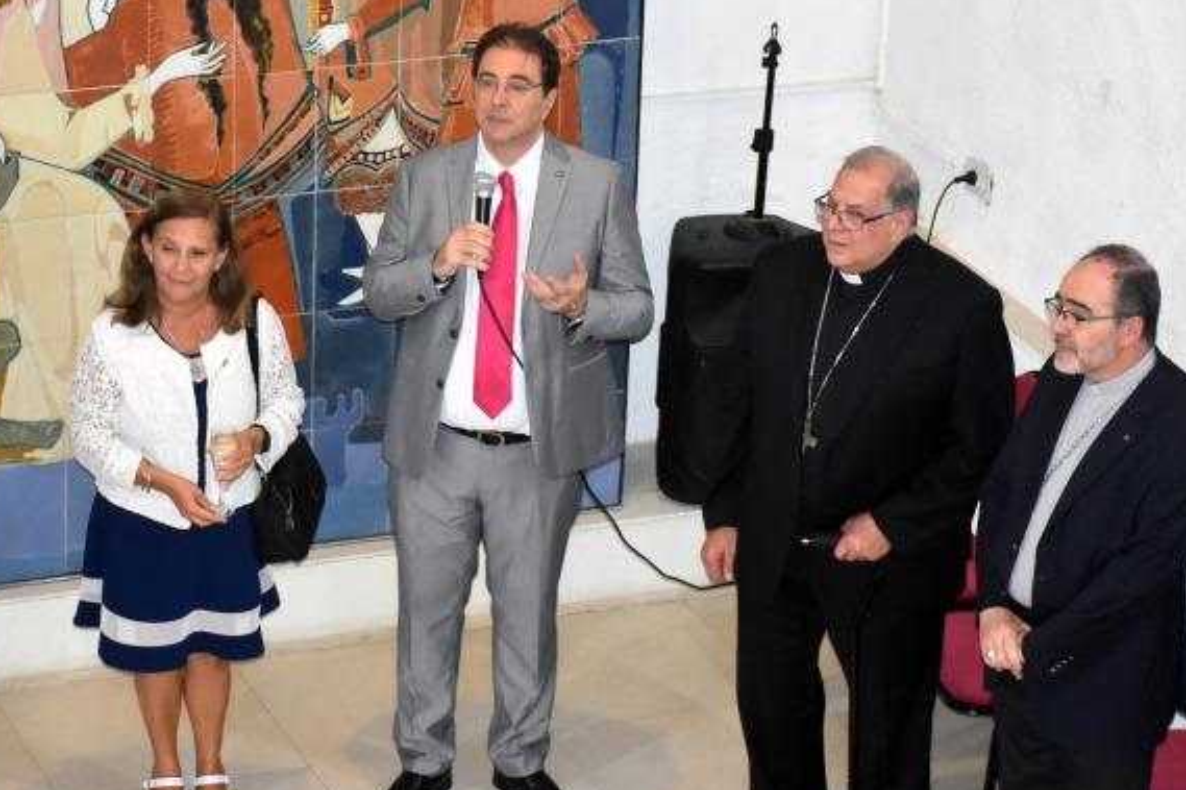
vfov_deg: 10.2
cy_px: 395
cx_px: 506
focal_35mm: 135
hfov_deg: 15.2
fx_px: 4446
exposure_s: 1/125
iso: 1250
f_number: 5.6
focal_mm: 50
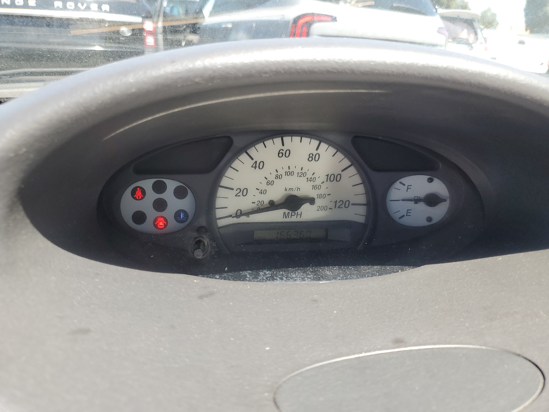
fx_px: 412
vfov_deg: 53.1
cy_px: 206
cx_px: 274
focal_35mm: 26
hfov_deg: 67.3
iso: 50
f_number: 1.5
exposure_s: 1/500
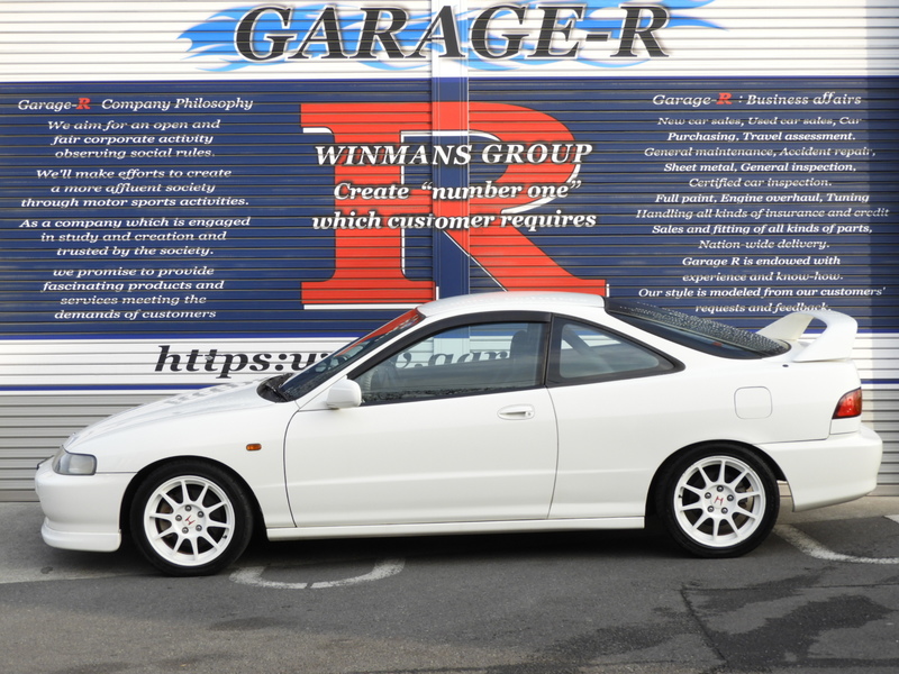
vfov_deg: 24.4
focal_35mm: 60
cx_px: 450
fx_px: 1558
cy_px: 337
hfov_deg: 32.2
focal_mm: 10.7
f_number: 4.2
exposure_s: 1/200
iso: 100
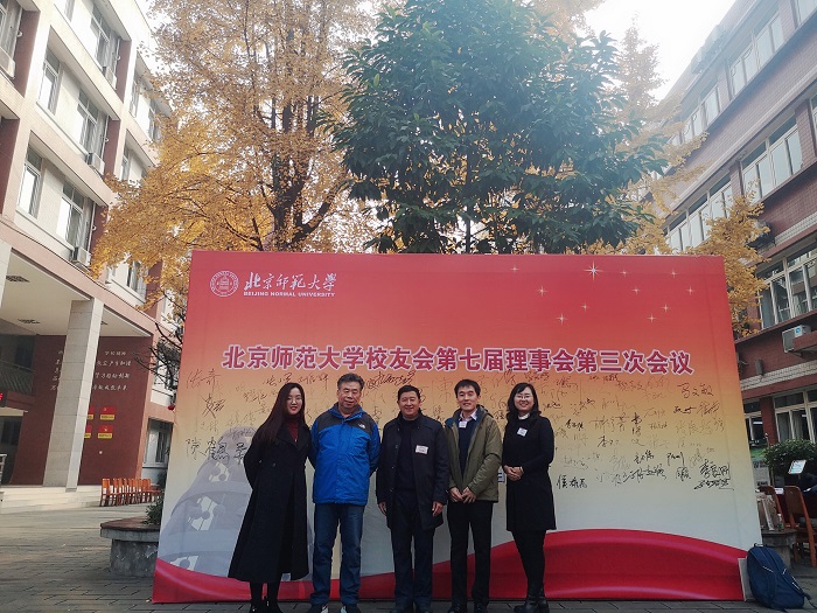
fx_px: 637
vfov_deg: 51.4
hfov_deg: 65.3
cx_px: 408
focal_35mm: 27
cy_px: 306
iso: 50
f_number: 1.8
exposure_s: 1/1050
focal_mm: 3.95
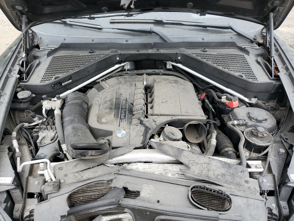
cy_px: 110
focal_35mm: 26
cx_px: 147
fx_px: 221
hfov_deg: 67.3
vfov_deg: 53.1
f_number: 1.5
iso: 50
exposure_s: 1/357
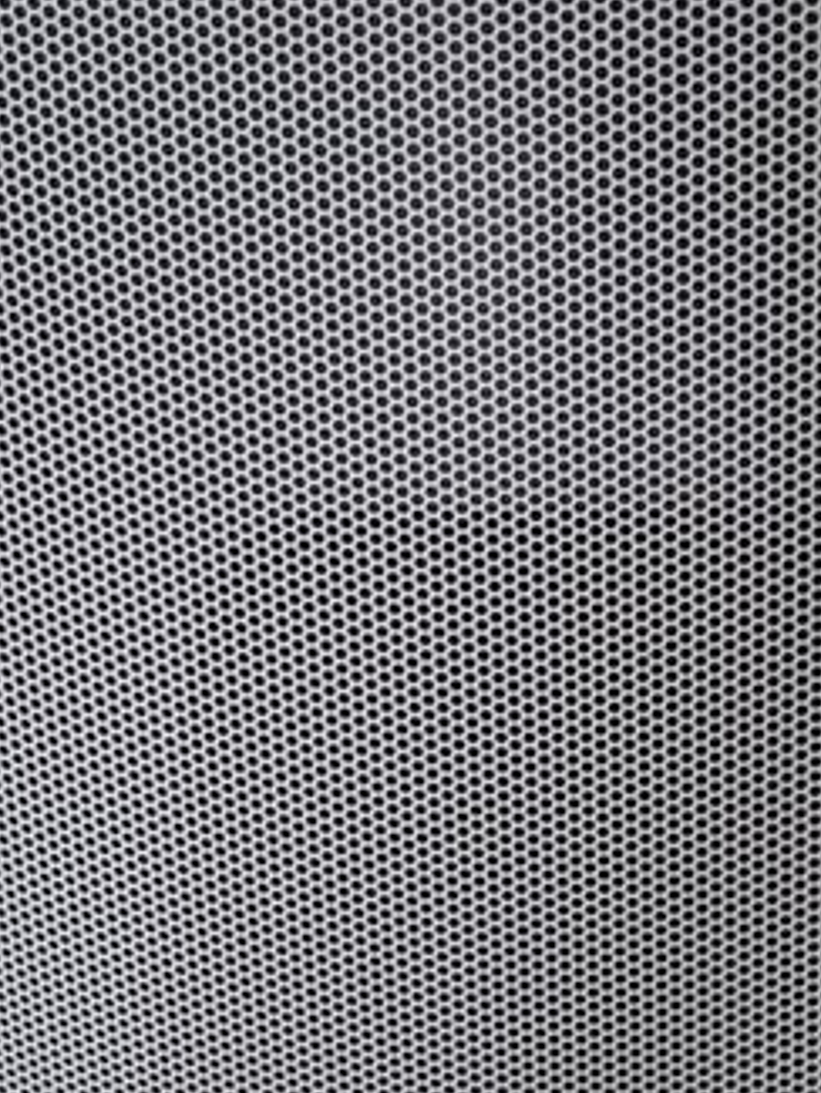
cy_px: 602
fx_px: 2433
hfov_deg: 19.1
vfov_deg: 25.3
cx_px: 532
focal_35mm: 77
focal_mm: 4.6
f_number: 2
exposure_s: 1/50
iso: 200
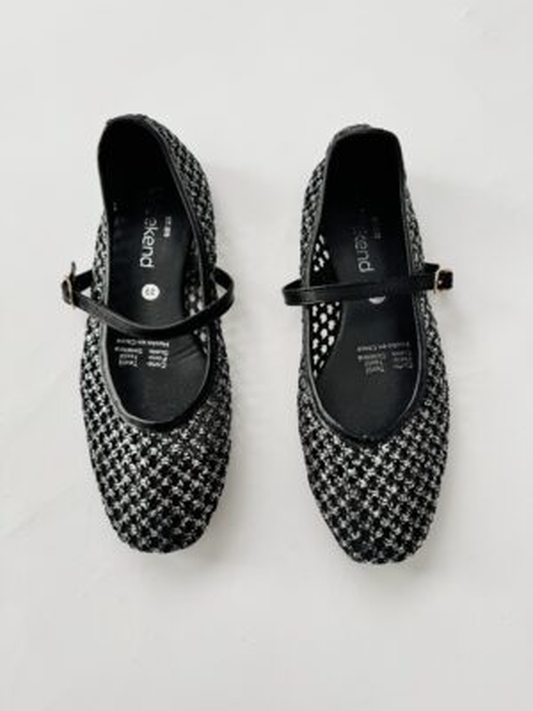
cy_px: 356
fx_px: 493
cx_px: 266
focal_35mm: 24
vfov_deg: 71.6
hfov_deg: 56.8
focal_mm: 6.76
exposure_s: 1/121
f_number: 1.78
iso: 100
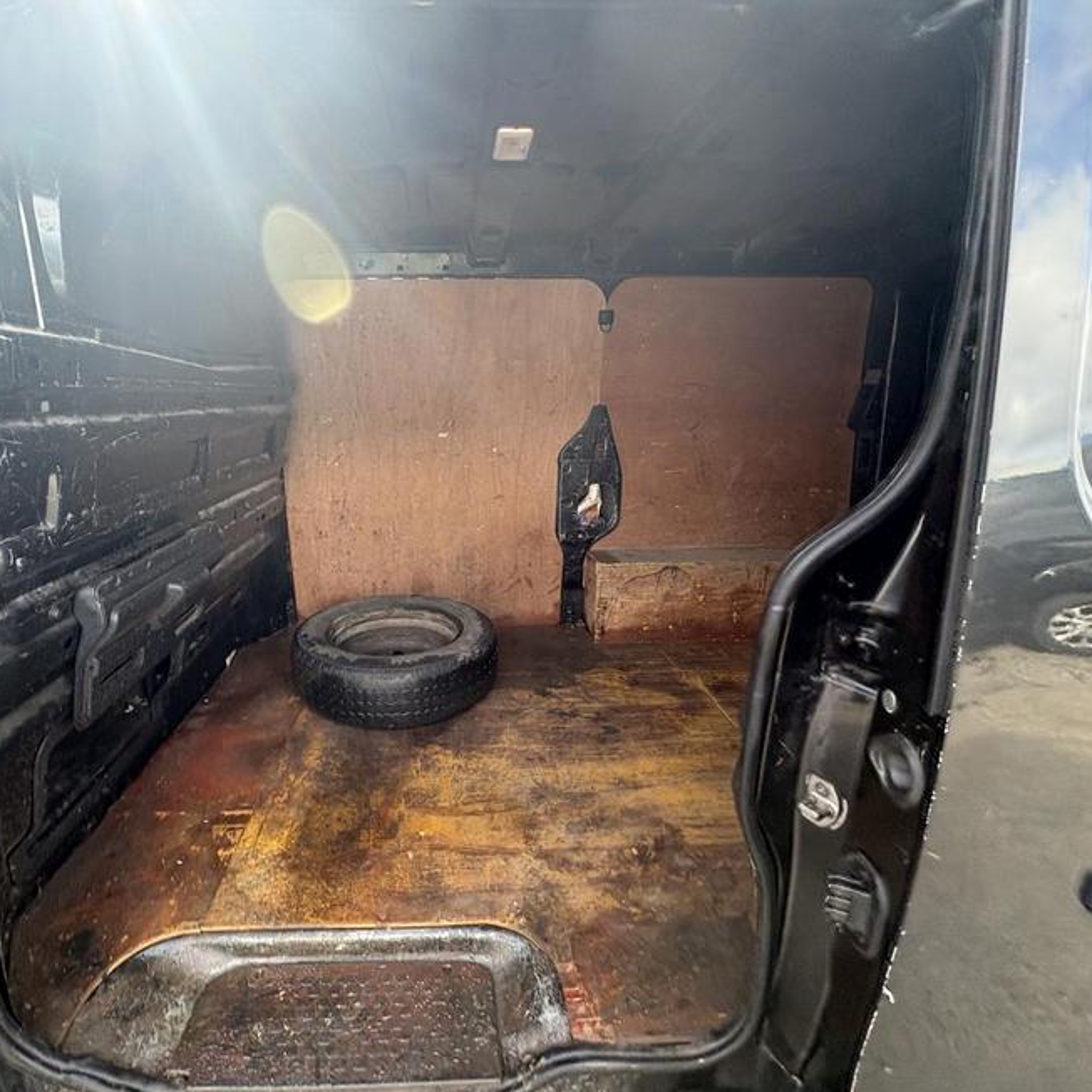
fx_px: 607
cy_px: 561
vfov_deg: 83.9
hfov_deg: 83.4
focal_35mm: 17
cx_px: 464
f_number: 2.2
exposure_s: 1/100
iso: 125
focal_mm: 2.22
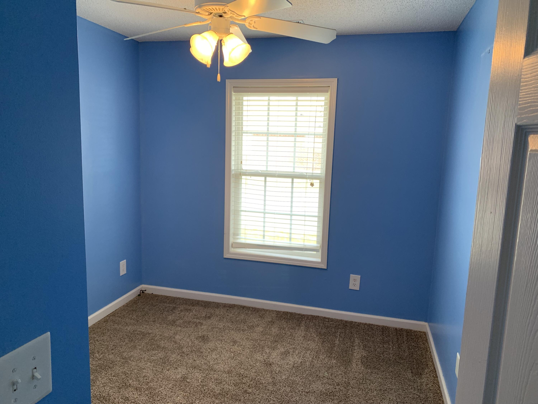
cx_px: 269
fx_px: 404
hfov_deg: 67.3
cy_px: 202
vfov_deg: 53.1
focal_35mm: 26
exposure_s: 1/60
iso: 64
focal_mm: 4.25
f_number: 1.8
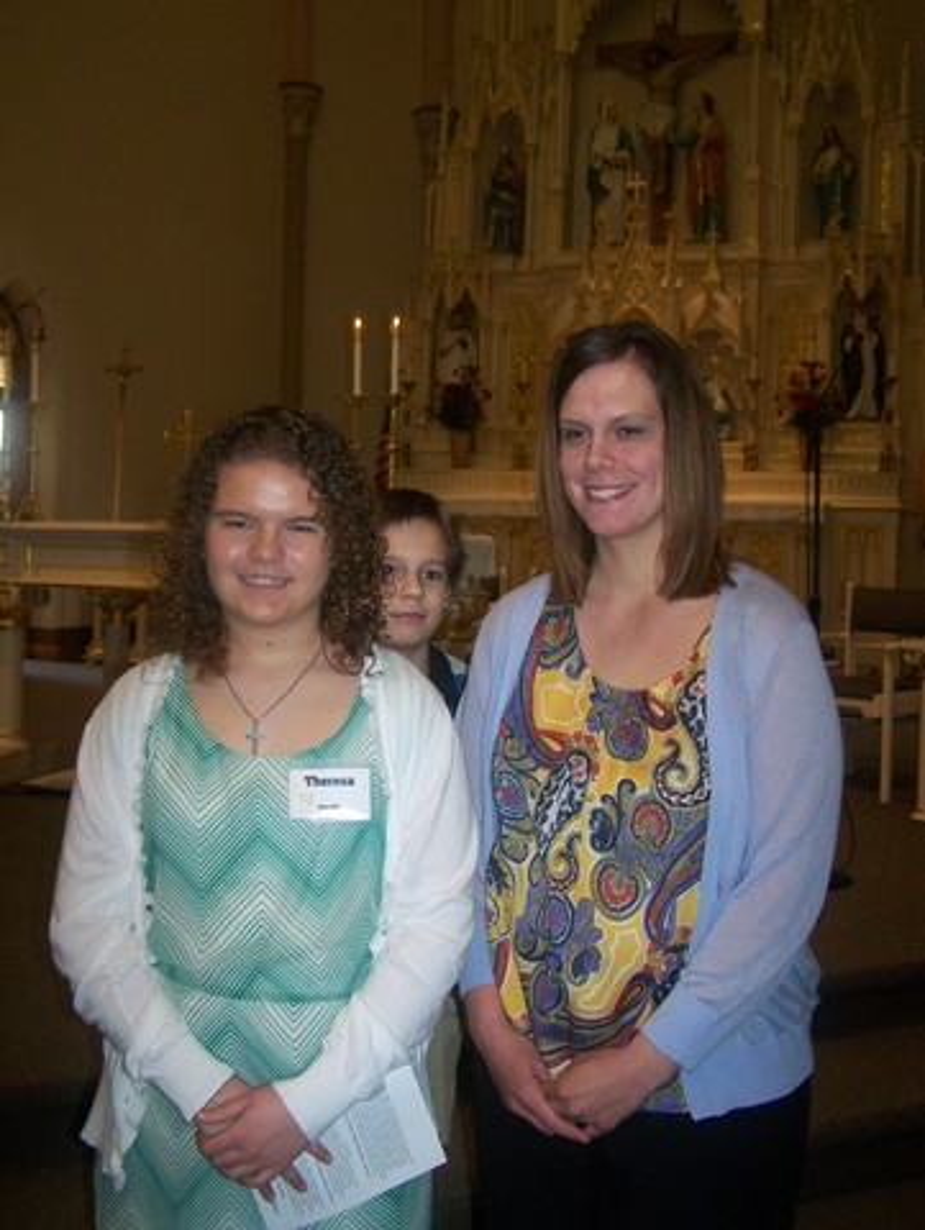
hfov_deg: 37.8
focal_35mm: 38
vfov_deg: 48.9
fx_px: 1352
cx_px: 462
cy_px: 615
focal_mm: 6.3
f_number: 2.8
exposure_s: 1/60
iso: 160
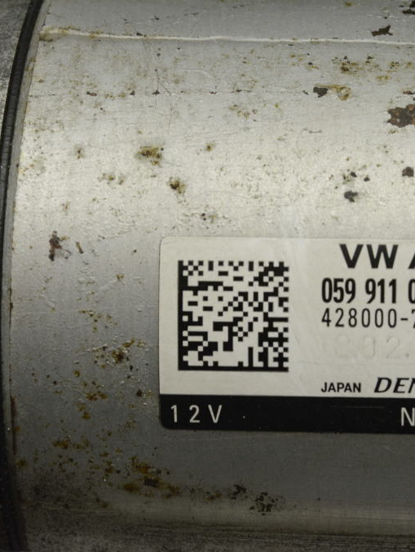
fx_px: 1913
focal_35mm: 120
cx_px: 347
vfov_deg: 16.4
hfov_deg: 12.3
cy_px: 276
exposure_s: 1/320
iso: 1600
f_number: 11
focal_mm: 55
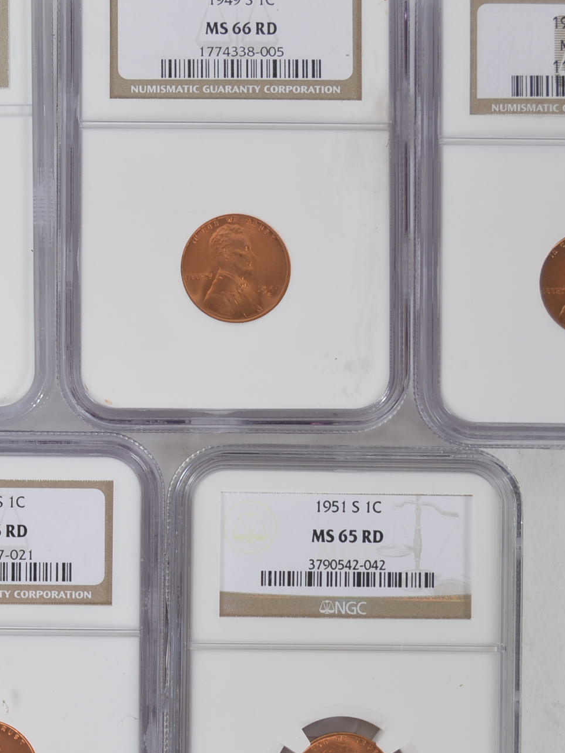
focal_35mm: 115
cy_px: 416
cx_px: -38
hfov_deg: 12.7
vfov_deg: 17.1
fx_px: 2504
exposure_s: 1/80
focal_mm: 34
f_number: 5.6
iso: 100
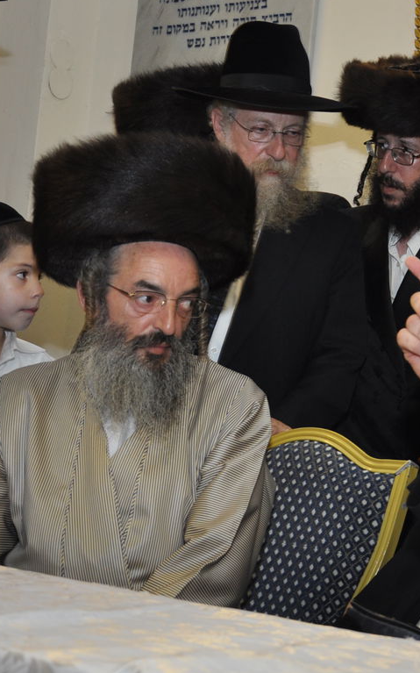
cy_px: 339
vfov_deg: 26.5
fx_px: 1429
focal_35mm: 78
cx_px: 363
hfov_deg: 16.5
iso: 400
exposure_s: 1/50
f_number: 5
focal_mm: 28
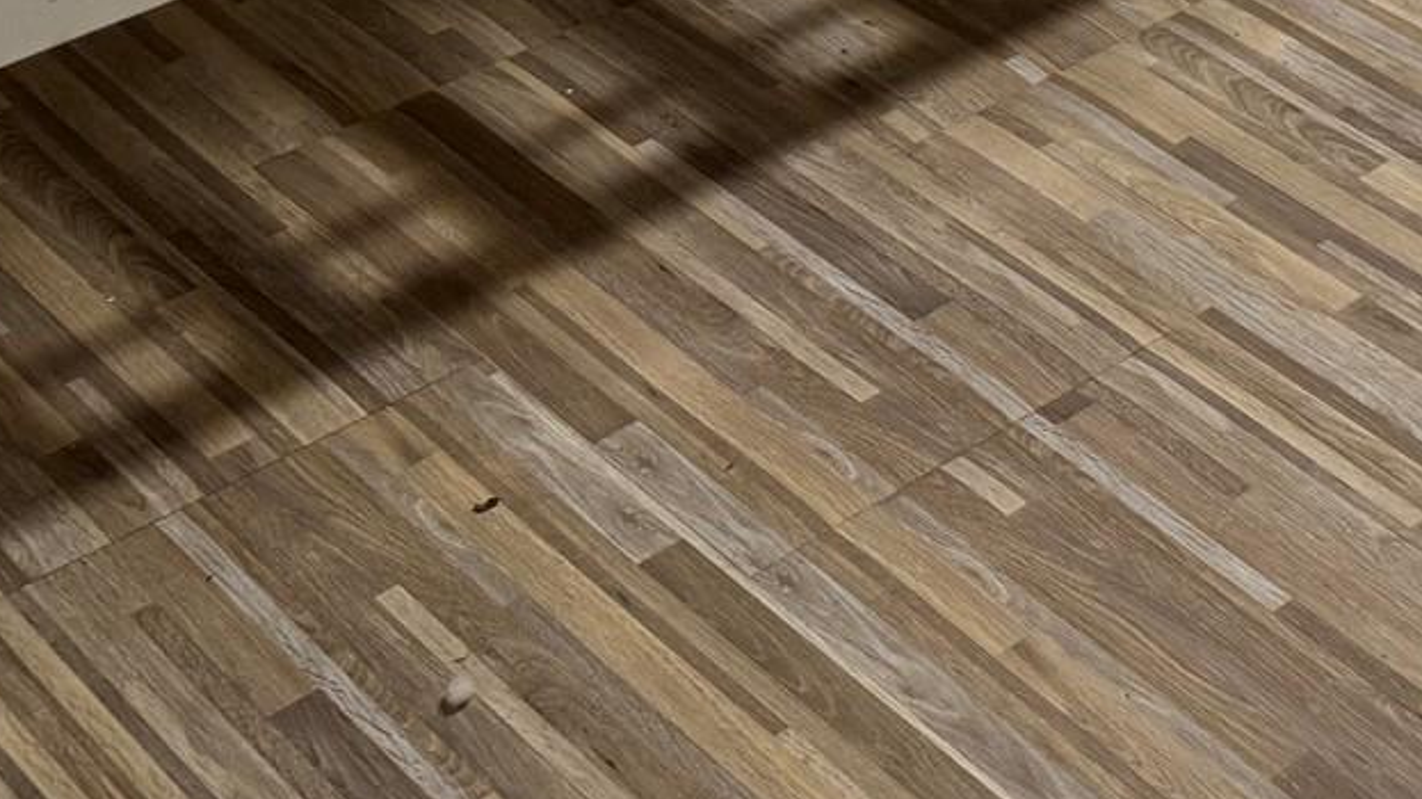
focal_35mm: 86
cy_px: -895
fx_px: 3242
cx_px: 1901
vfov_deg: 12.2
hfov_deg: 22.0
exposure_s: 1/60
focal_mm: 6.76
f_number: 1.78
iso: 125
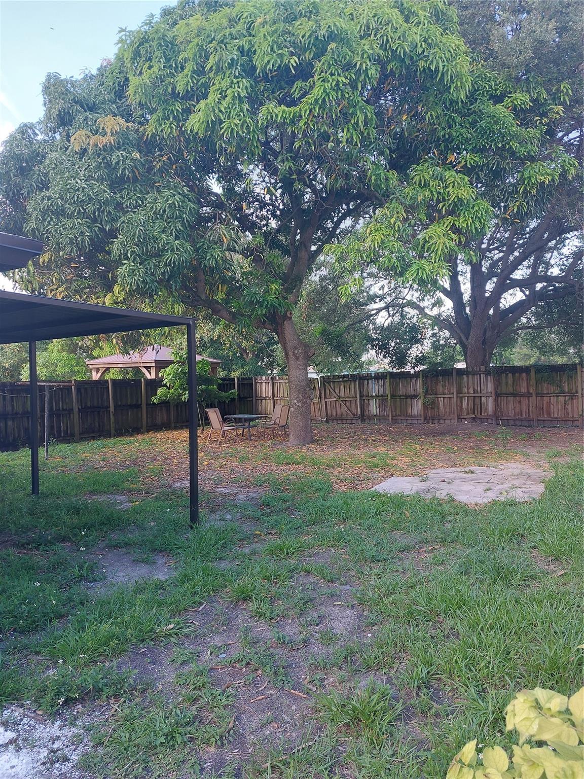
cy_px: 390
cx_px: 292
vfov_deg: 71.6
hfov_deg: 56.8
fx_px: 540
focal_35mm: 24
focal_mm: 5.23
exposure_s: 1/60
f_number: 1.8
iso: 64
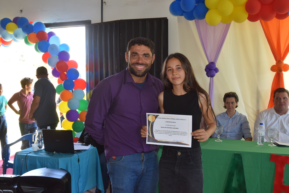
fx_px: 349
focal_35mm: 44
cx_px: 144
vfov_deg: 30.9
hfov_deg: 44.9
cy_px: 96
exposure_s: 1/100
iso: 800
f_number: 5
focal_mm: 29
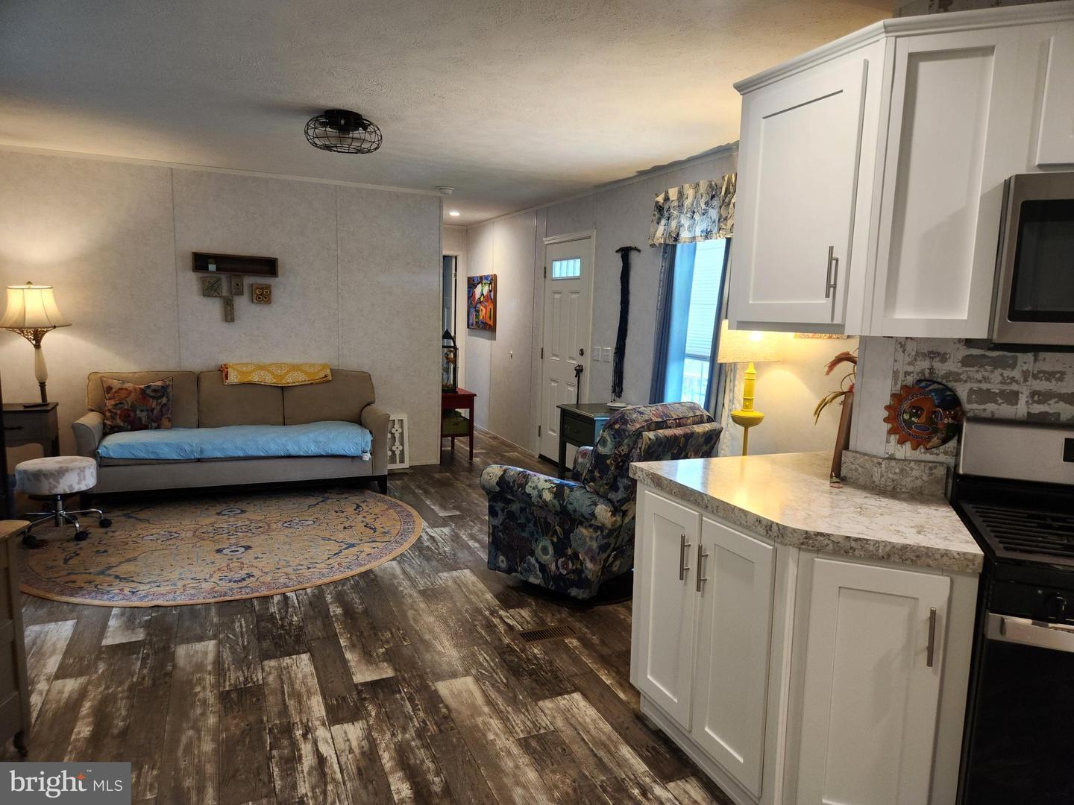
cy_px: 402
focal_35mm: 23
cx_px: 537
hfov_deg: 73.9
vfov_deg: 58.9
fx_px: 714
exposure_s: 1/120
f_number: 1.8
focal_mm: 5.4
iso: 320
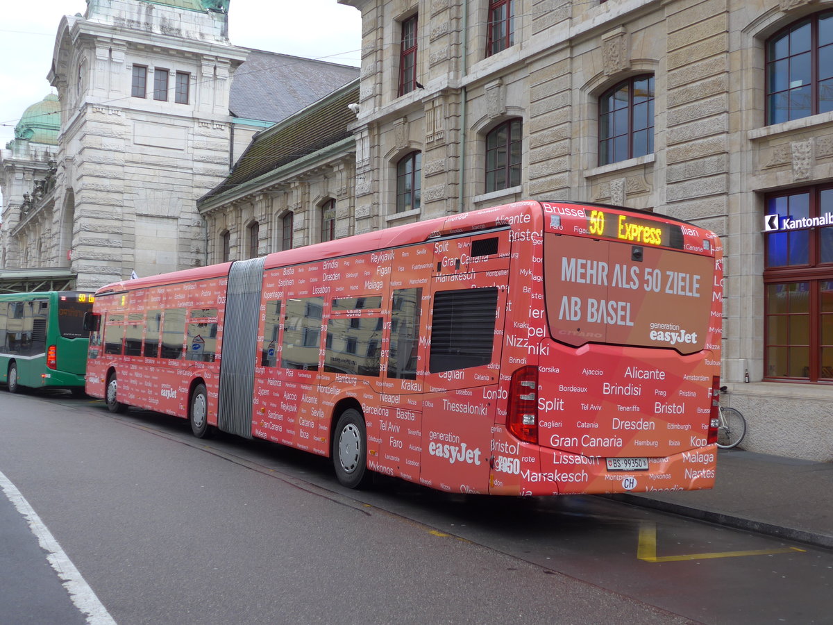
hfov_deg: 47.9
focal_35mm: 39
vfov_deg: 36.8
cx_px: 416
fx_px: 938
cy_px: 312
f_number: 2.8
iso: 80
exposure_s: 1/125
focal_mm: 8
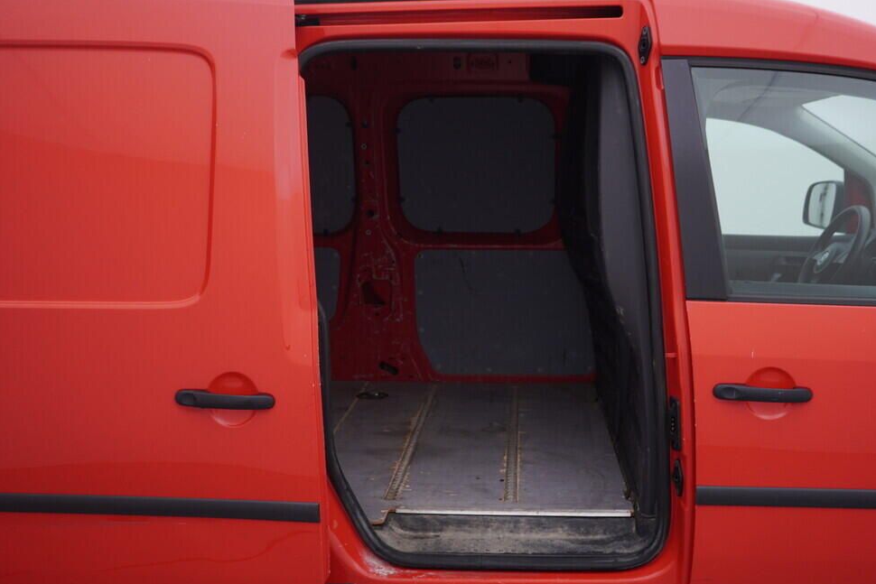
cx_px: 461
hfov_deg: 50.7
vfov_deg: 35.1
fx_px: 925
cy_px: 306
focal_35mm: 38
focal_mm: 24
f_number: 4
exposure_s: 1/60
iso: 125
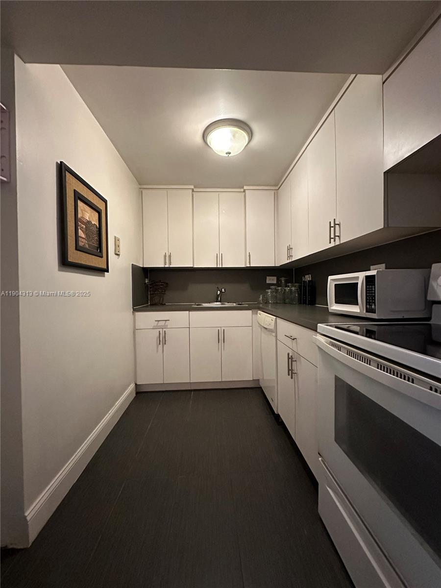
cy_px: 294
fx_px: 238
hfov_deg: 85.7
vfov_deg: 102.1
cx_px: 220
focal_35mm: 14
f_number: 2.2
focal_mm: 2.22
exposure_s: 1/60
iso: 1000
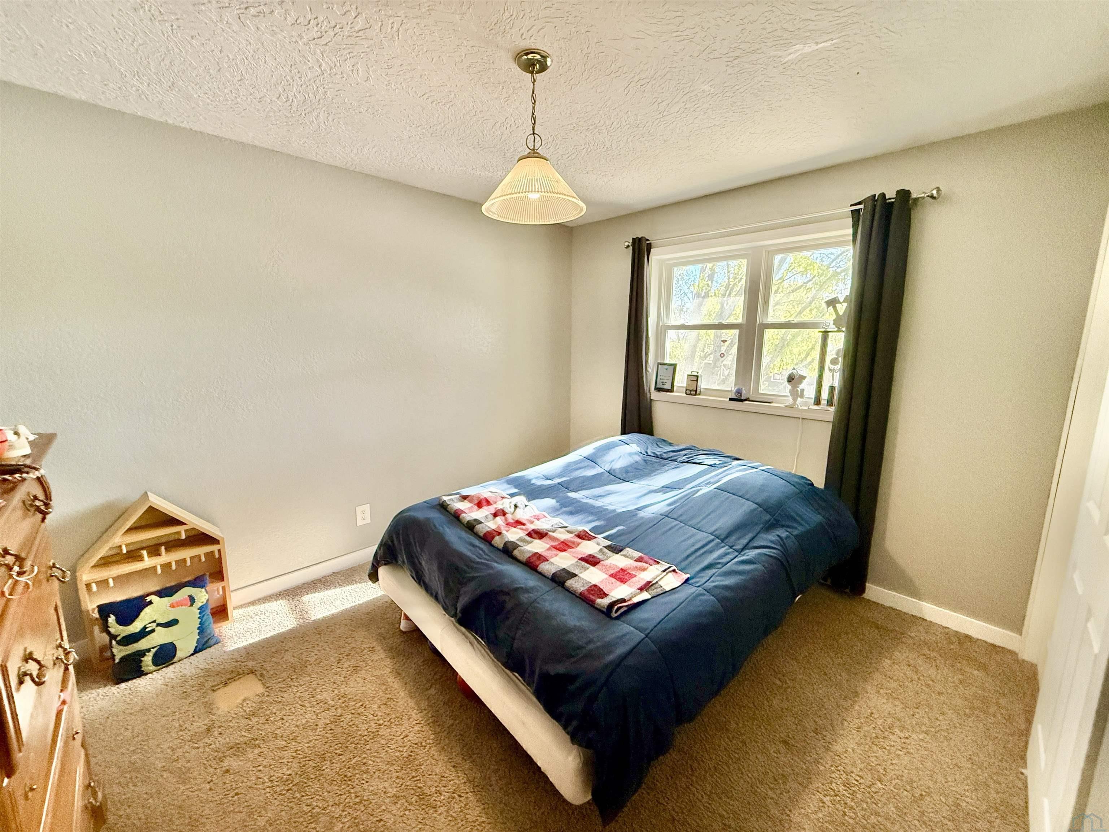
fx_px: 449
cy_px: 416
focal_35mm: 14
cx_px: 554
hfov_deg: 102.1
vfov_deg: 85.7
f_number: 2.2
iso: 640
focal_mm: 2.22
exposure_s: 1/120
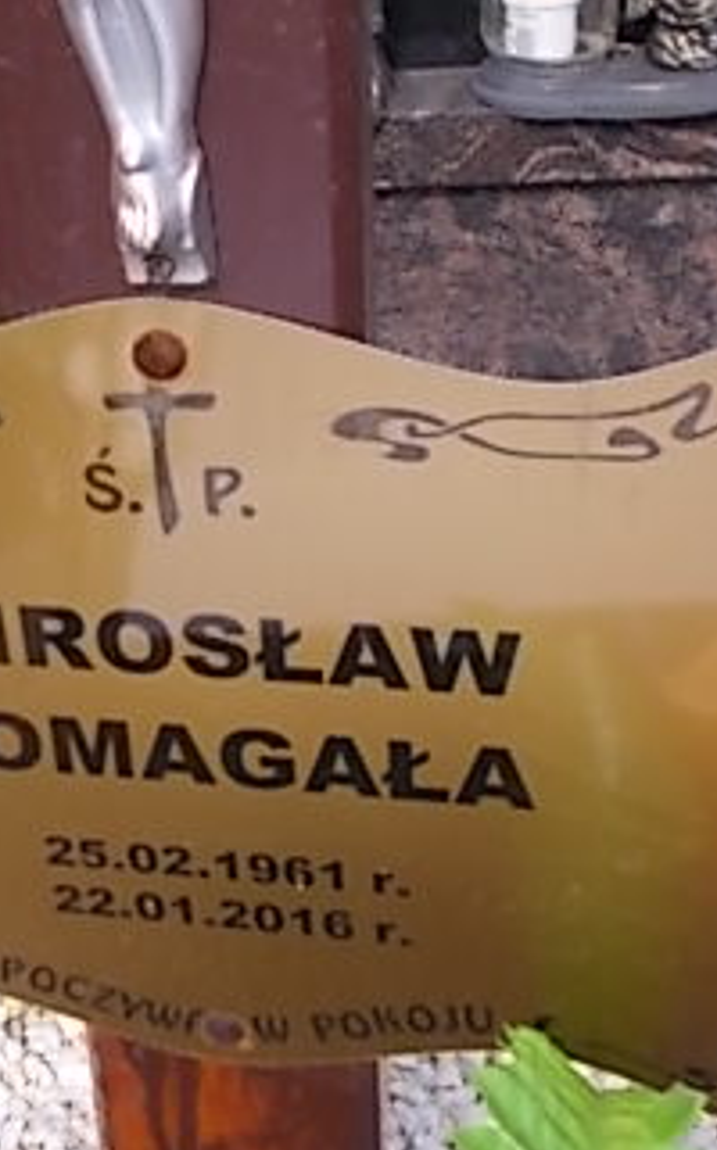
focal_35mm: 55
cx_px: 143
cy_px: 390
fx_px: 1723
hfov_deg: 23.2
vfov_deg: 36.6
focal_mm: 4.6
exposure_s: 1/80
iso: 80
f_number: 8
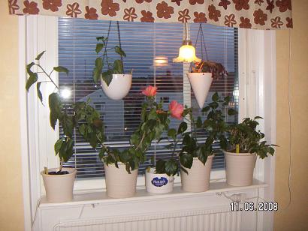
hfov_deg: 51.3
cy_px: 116
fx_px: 321
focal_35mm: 36
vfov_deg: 39.7
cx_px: 154
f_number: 2.8
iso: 200
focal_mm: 4.7
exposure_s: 1/50
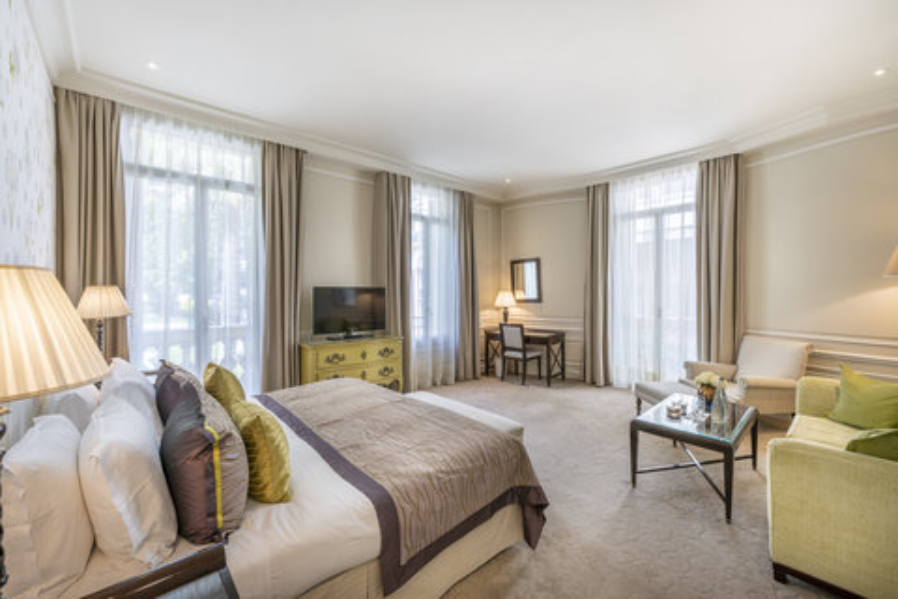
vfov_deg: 81.2
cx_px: 449
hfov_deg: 104.3
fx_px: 349
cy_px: 300
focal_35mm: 14
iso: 64
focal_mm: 14
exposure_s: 1/30
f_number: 8
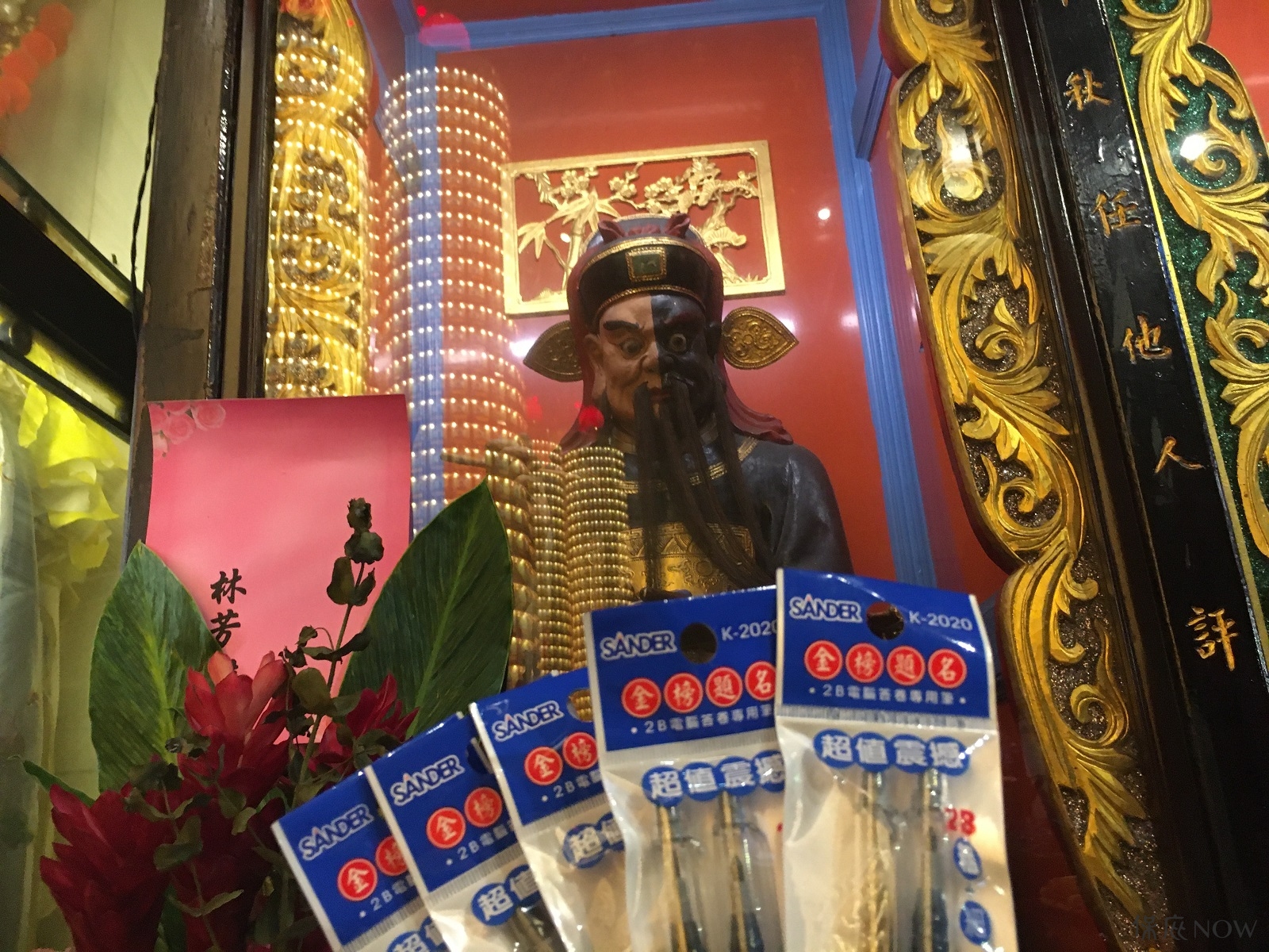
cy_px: 476
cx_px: 634
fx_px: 1063
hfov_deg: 61.7
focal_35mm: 29
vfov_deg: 48.2
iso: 200
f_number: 2.2
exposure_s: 1/30
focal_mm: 4.15
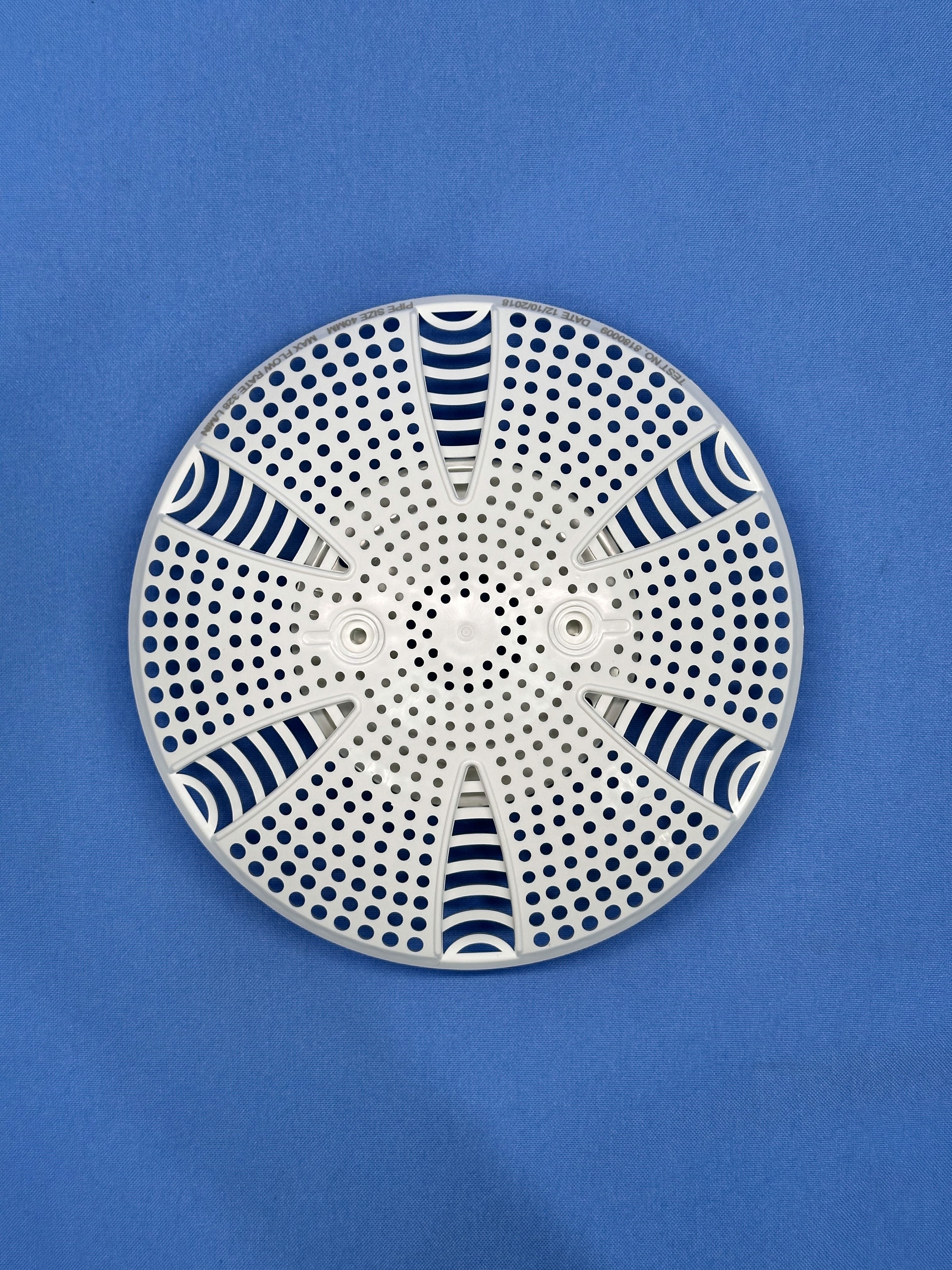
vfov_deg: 39.7
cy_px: 635
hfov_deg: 30.3
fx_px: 1760
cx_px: 476
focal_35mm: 48
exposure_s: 1/323
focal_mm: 6.86
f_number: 1.78
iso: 64
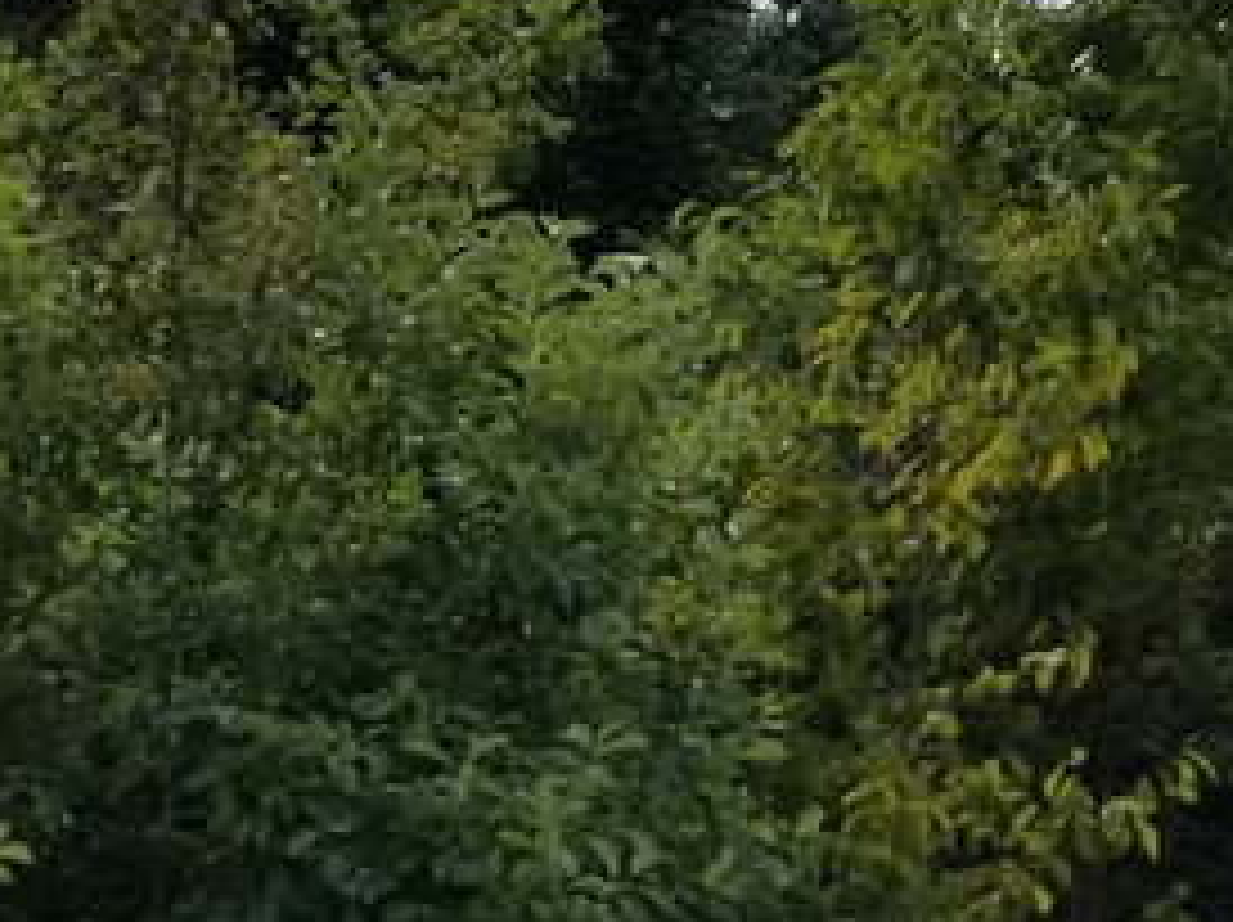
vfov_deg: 13.0
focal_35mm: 114
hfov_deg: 17.3
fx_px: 4057
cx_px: 711
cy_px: 409
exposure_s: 1/4272
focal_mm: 4.25
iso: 50
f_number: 1.7
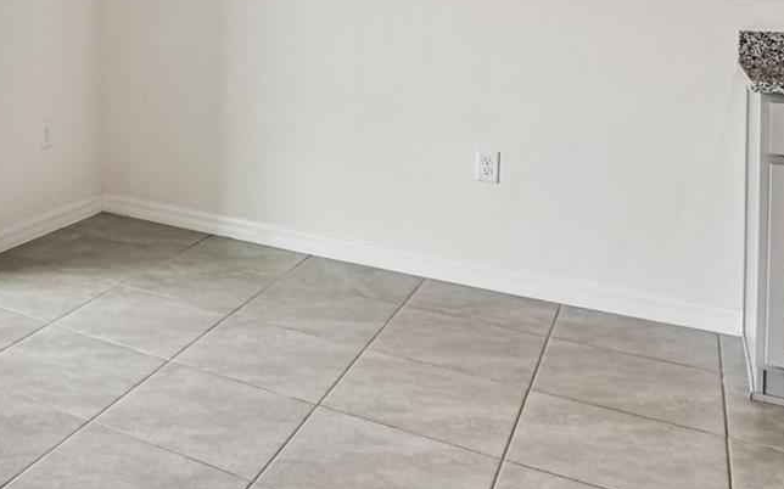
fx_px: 812
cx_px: 23
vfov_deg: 30.6
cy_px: -27
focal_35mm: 38
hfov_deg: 44.8
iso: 100
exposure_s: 1/40
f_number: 7.1
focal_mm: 10
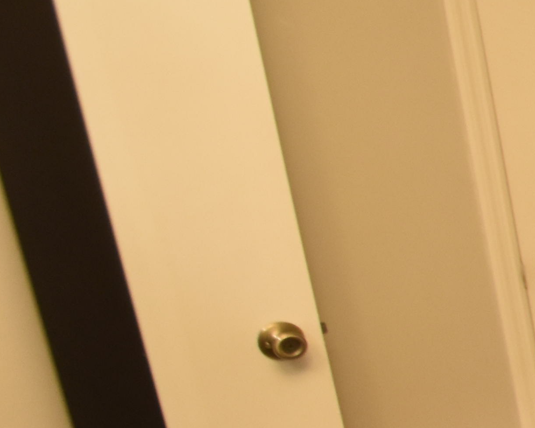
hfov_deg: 15.6
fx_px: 1092
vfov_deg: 21.9
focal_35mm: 69
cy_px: 327
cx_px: 1256
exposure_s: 1/30
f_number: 3.5
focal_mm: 10
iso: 800
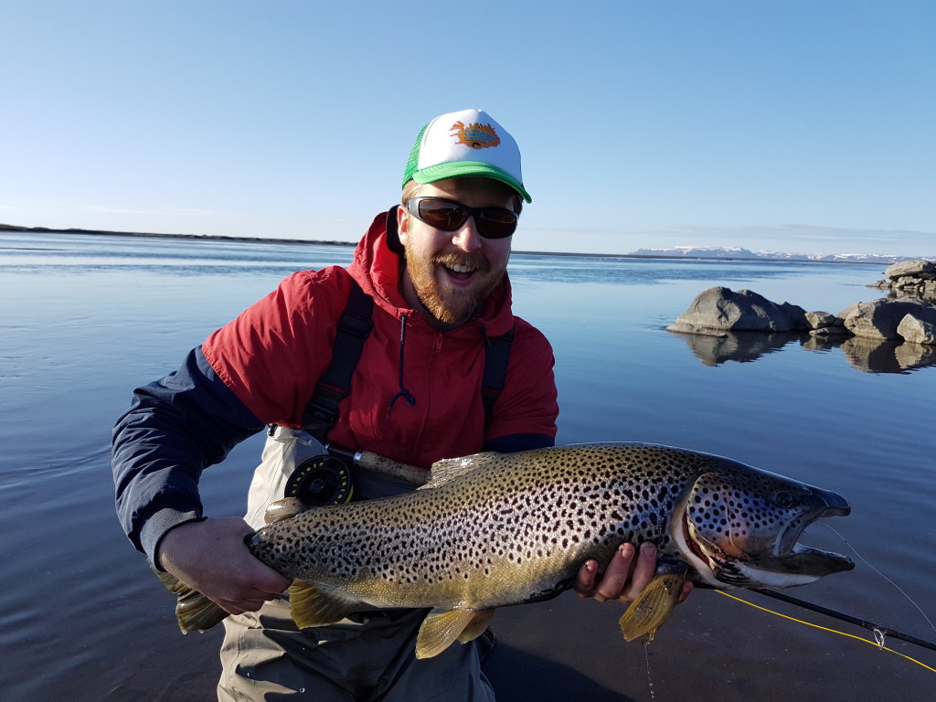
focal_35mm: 26
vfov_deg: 53.1
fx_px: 703
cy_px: 351
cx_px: 468
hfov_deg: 67.3
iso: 40
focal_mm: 4.2
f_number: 1.7
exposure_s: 1/1524
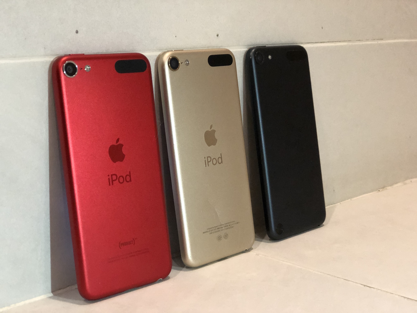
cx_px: 208
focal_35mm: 57
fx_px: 687
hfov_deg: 33.8
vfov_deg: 25.7
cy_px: 156
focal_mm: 6.6
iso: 640
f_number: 2.8
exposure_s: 1/30
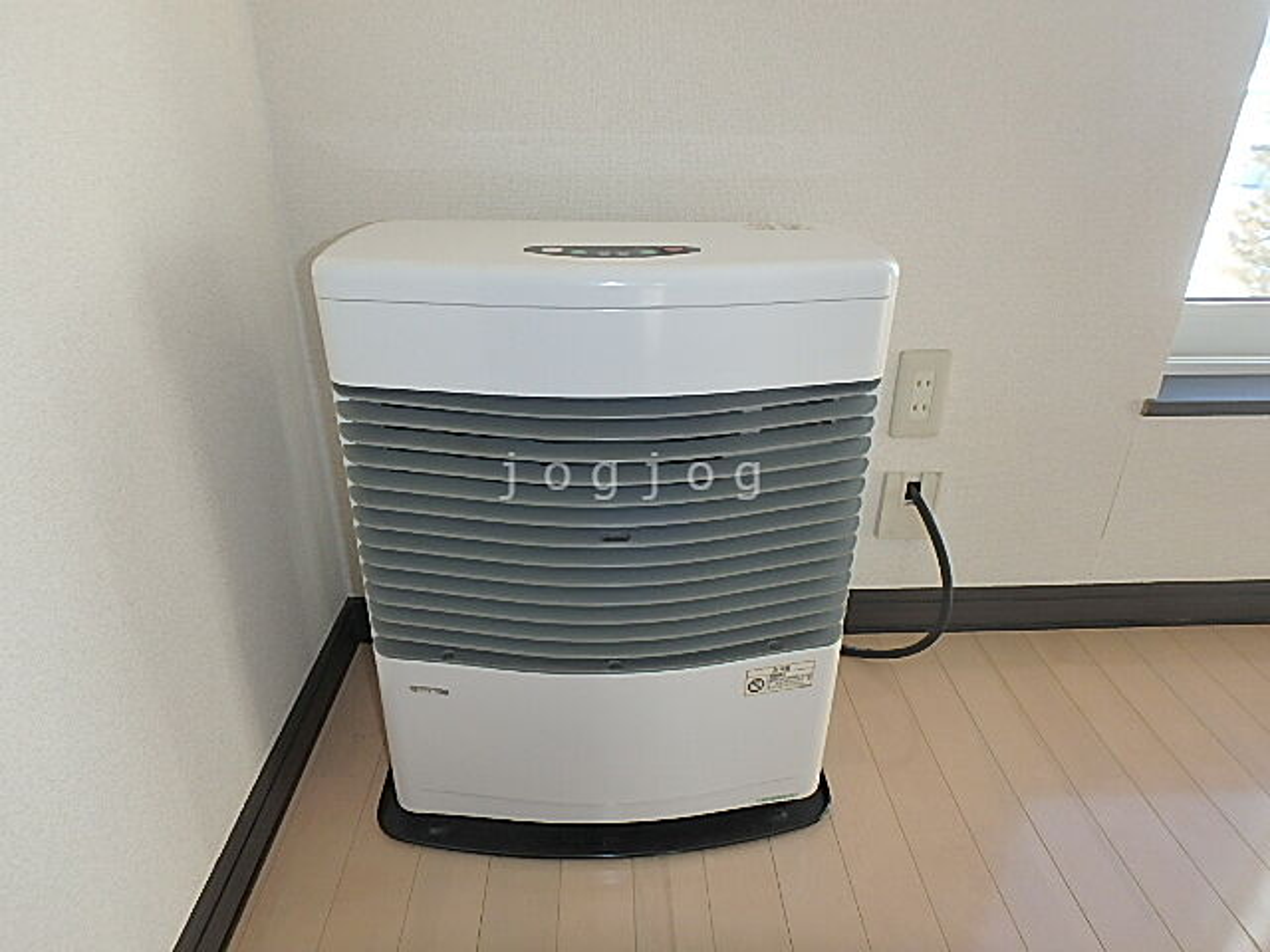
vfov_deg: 63.4
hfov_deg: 79.0
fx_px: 770
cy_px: 476
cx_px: 635
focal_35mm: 21
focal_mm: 3.7
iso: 125
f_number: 3.5
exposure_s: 1/60
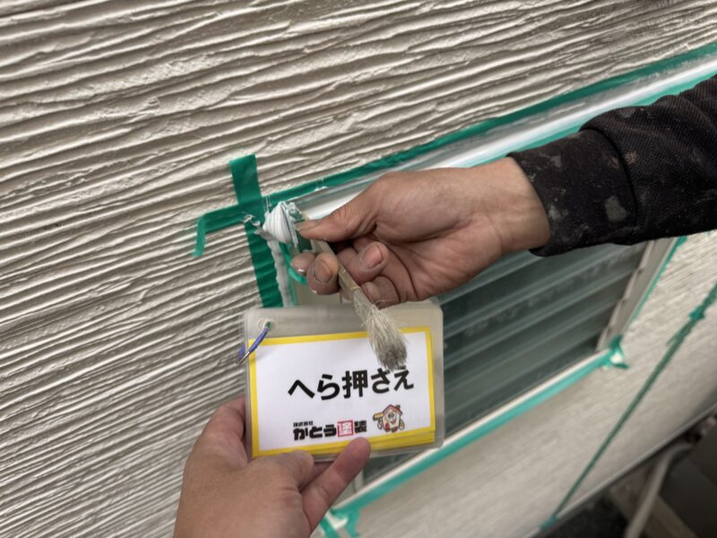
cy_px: 269
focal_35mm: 24
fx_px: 497
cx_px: 358
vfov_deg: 56.8
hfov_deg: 71.6
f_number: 1.78
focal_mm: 6.76
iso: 64
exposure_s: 1/140
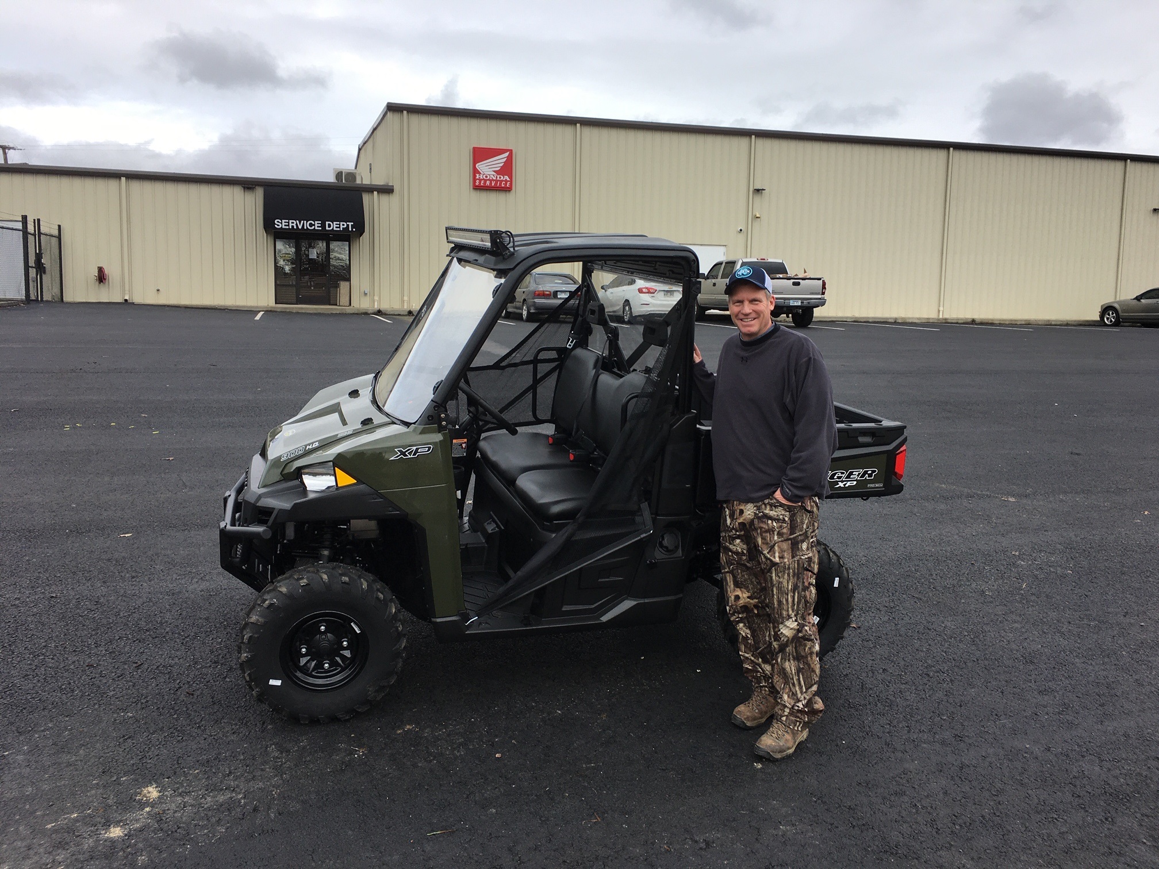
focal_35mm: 29
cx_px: 580
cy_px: 434
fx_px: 971
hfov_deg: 61.7
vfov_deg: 48.2
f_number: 2.2
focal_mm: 4.15
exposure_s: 1/874
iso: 25
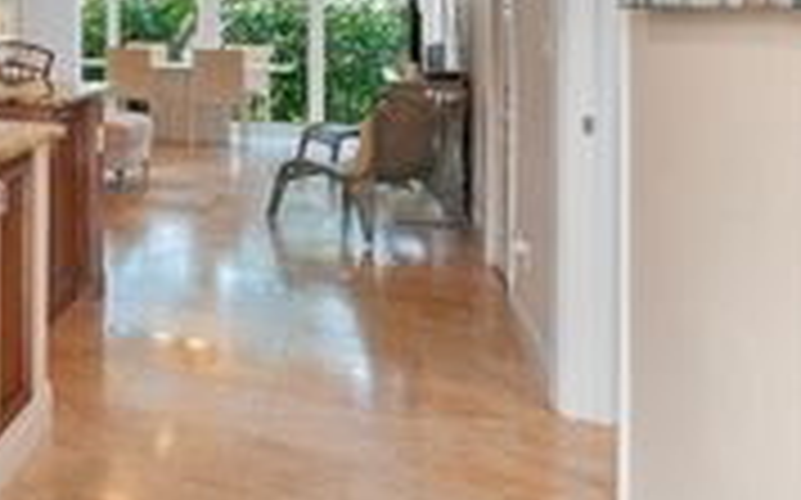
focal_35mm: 43
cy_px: 5
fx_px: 938
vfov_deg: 28.1
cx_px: -315
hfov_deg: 31.4
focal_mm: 10
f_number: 10
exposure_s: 1/2.5
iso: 200
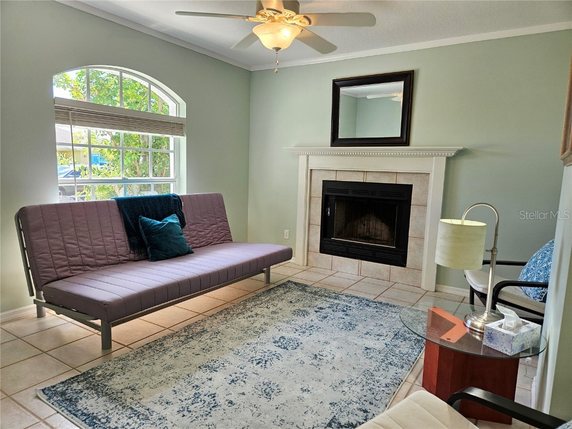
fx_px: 380
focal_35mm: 23
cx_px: 286
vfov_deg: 58.9
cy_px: 214
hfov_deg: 73.9
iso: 100
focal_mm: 5.4
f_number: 1.8
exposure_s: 1/120
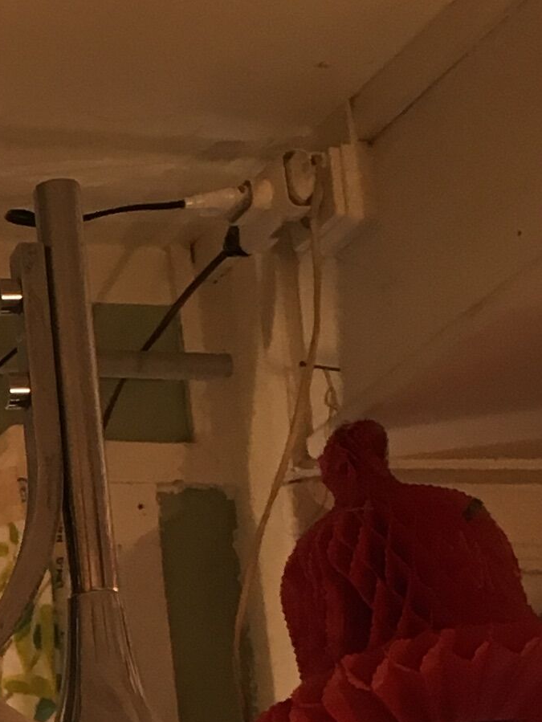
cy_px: 629
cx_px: -568
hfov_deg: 10.4
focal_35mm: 130
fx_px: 2712
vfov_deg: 15.0
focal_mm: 4.15
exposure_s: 1/33
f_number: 2.2
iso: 80
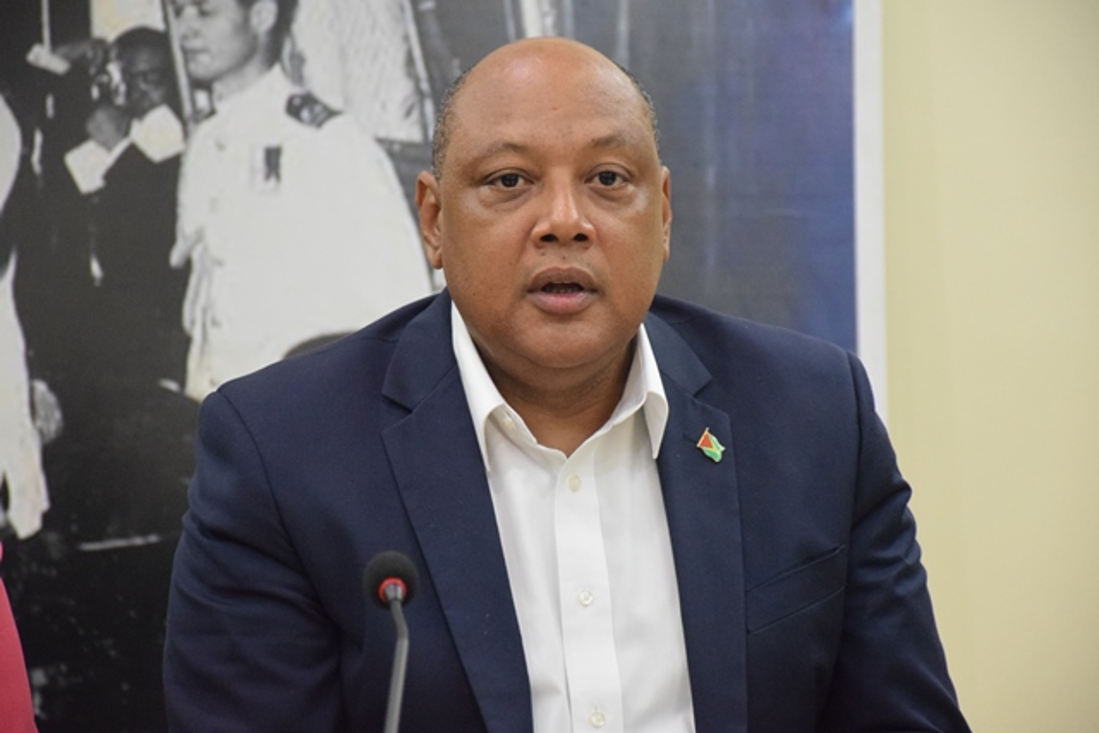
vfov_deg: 8.7
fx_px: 4809
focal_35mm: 158
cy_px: 366
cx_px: 550
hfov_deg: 13.0
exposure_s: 1/125
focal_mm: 105
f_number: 5.6
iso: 4000
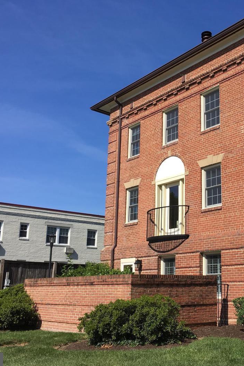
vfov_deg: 47.4
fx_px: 417
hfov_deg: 31.9
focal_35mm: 41
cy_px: 186
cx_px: 191
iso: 25
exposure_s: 1/1570
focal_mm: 4.15
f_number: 2.2
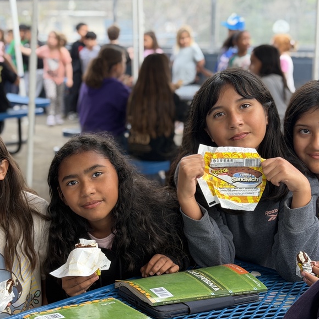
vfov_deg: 23.0
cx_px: 88
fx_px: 782
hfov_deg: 22.9
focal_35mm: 75
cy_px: 192
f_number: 1.78
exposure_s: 1/301
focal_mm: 6.76
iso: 64
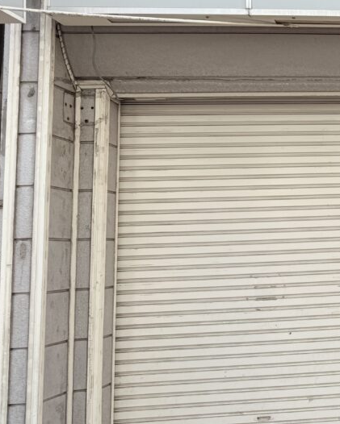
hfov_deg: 22.2
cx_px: 507
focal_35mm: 57
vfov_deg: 32.9
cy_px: 167
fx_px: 717
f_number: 1.78
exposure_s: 1/1139
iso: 80
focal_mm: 6.76
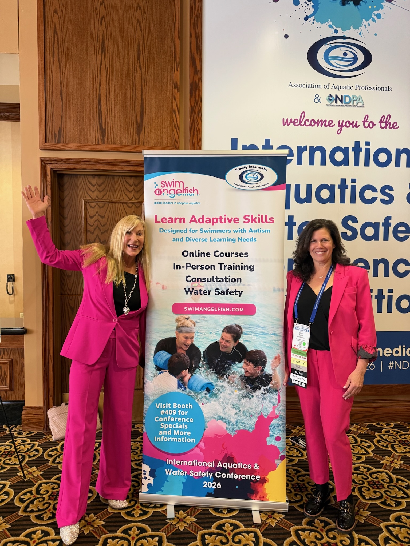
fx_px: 379
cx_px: 205
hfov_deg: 56.8
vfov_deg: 71.6
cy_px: 273
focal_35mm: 24
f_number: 1.78
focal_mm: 6.76
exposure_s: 1/60
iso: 320
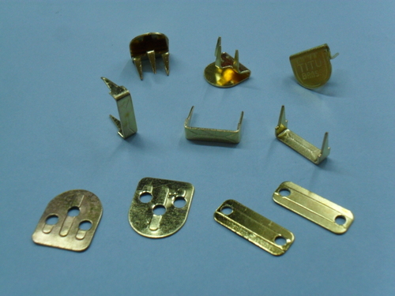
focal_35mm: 52
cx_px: 198
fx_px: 593
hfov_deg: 36.8
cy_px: 148
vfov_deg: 28.0
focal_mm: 9.3
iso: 200
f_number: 5
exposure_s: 1/15
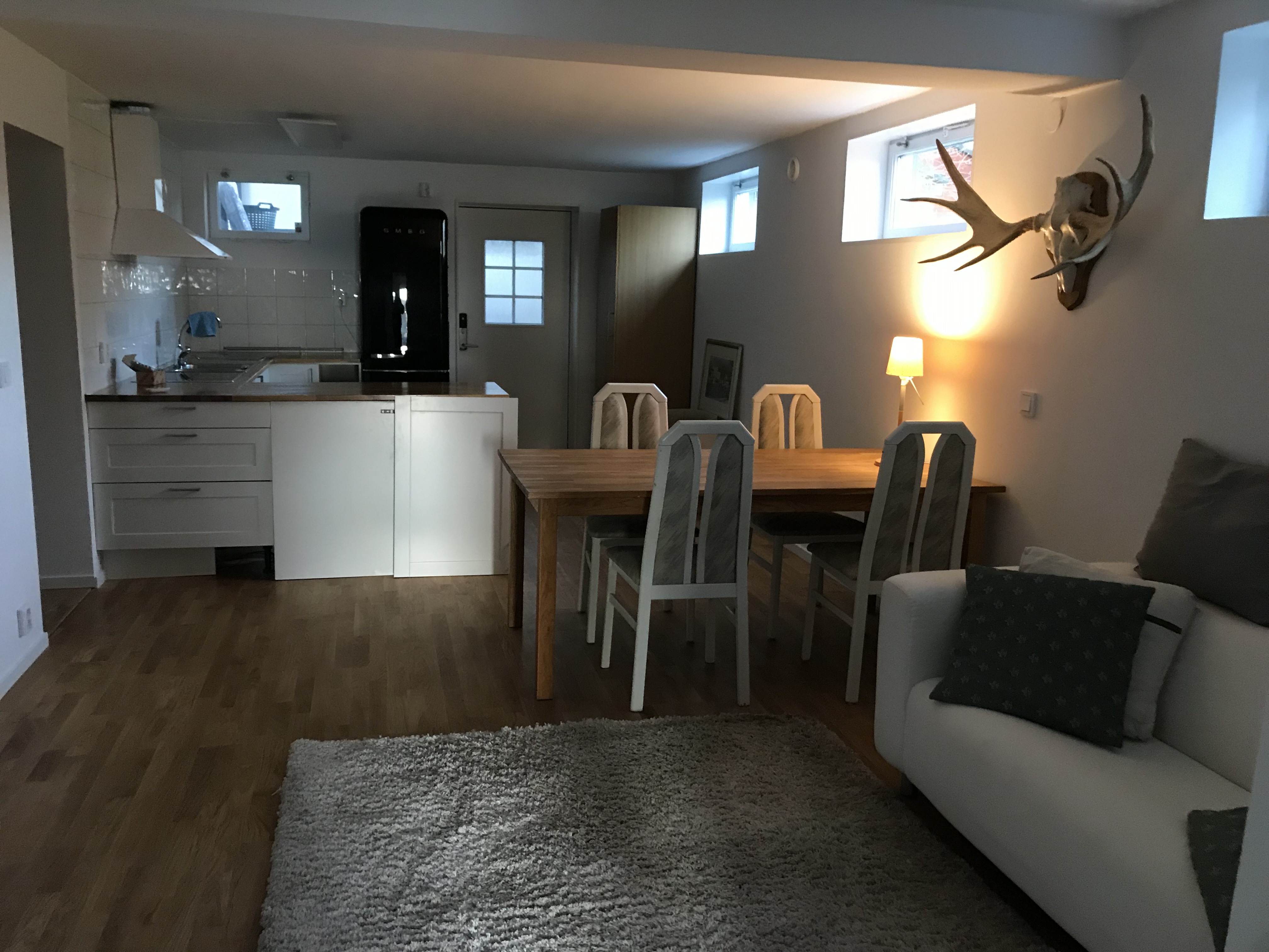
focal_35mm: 28
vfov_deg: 49.7
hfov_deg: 63.4
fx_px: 1026
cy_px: 476
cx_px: 634
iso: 100
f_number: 1.8
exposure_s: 1/17
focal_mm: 3.99
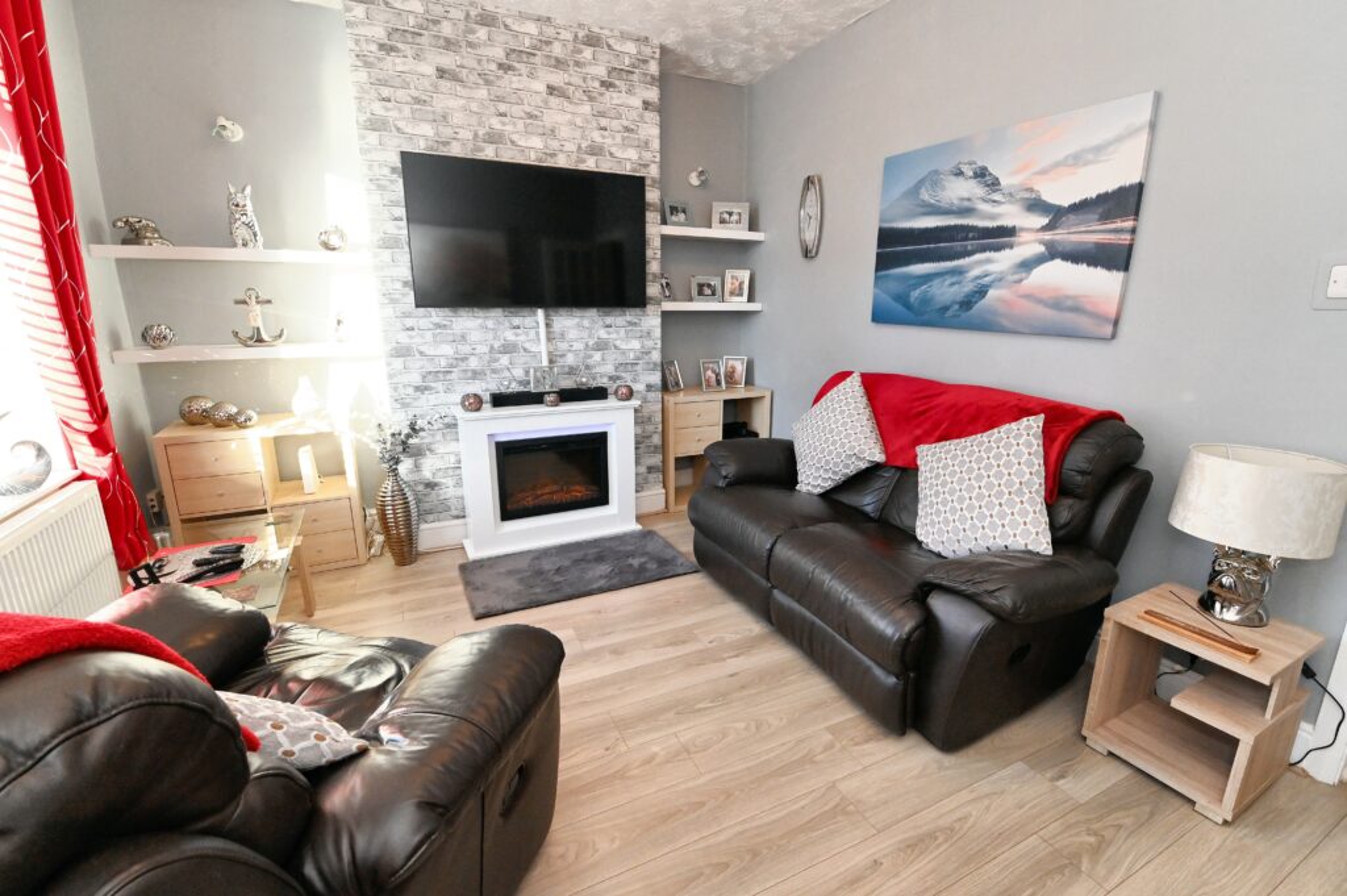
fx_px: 561
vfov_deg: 77.2
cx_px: 674
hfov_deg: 100.4
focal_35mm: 15
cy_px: 448
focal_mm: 15
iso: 5000
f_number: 10
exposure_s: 1/160
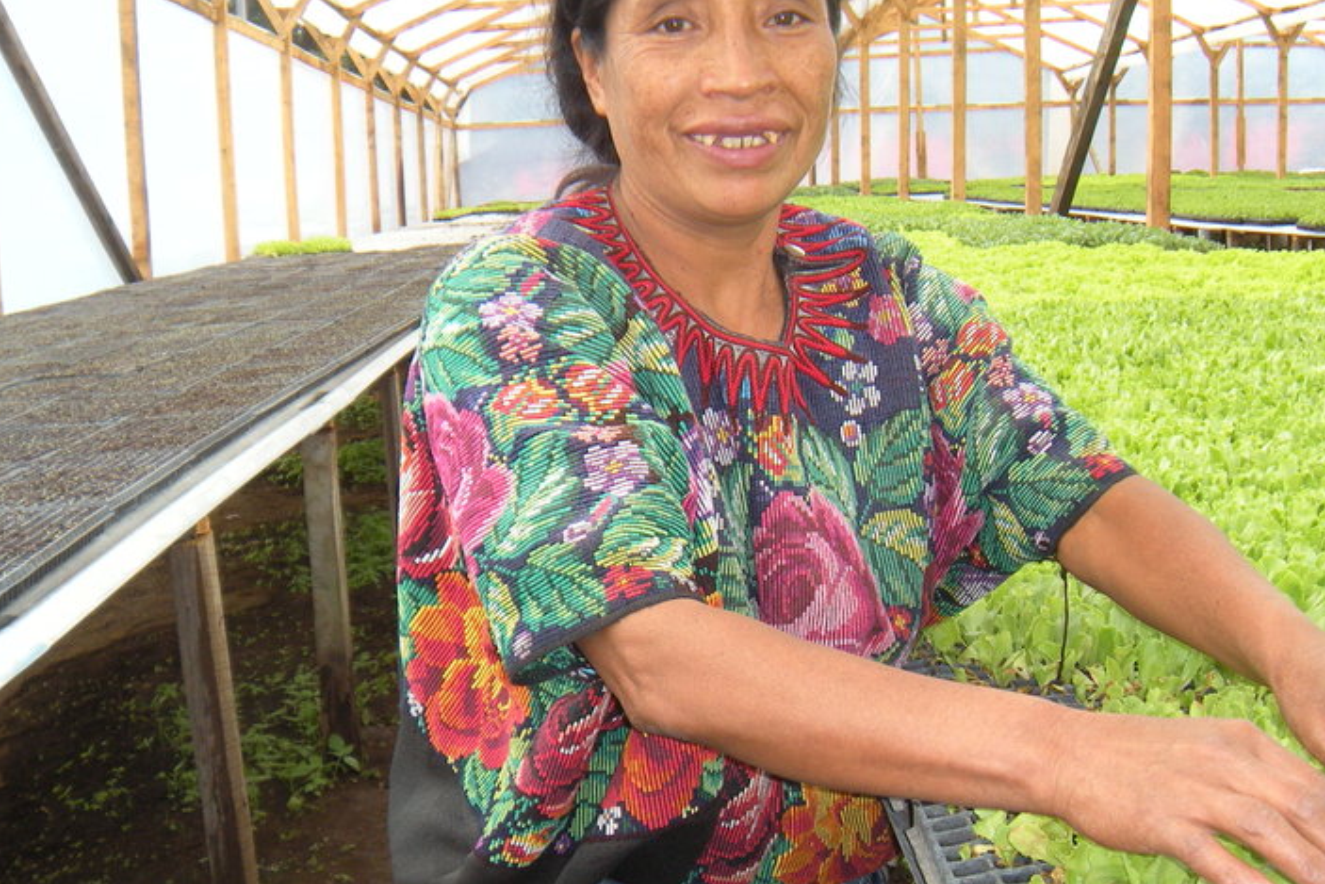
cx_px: 754
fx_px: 1951
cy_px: 526
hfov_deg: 37.4
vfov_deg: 25.5
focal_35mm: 53
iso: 89
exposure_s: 1/89
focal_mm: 5.9
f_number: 3.8
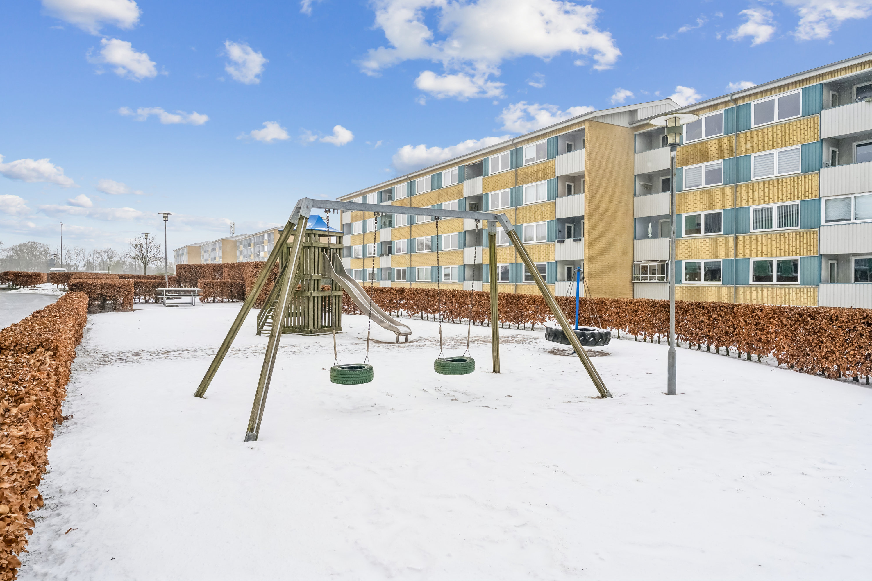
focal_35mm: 24
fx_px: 581
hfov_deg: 73.7
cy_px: 290
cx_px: 436
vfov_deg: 53.1
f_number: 7.1
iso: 800
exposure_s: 1/400
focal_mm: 24
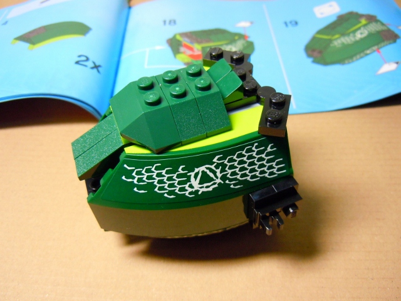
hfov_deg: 60.0
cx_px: 200
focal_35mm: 30
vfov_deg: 46.8
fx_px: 348
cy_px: 150
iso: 400
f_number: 3.5
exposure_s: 1/40
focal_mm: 5.4
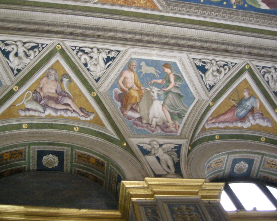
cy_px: 110
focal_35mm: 43
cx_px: 141
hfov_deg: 42.9
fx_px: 352
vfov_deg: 34.9
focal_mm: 8.5
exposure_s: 1/25.6
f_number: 2.9
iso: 400
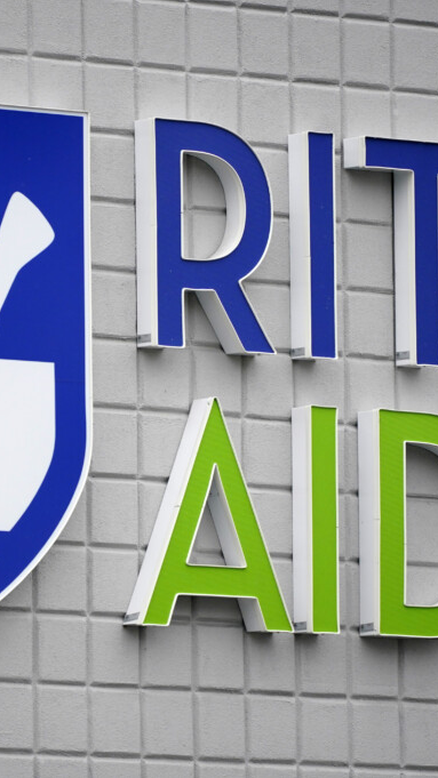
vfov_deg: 3.7
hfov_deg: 2.1
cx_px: 151
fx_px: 12039
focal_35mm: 583
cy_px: 389
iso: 800
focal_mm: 370
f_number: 5.6
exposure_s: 1/500
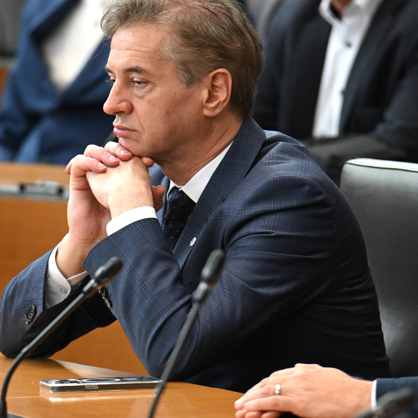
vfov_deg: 2.8
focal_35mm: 620
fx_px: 8470
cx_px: 181
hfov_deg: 2.8
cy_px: 204
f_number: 6
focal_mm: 420
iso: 4000
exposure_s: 1/250
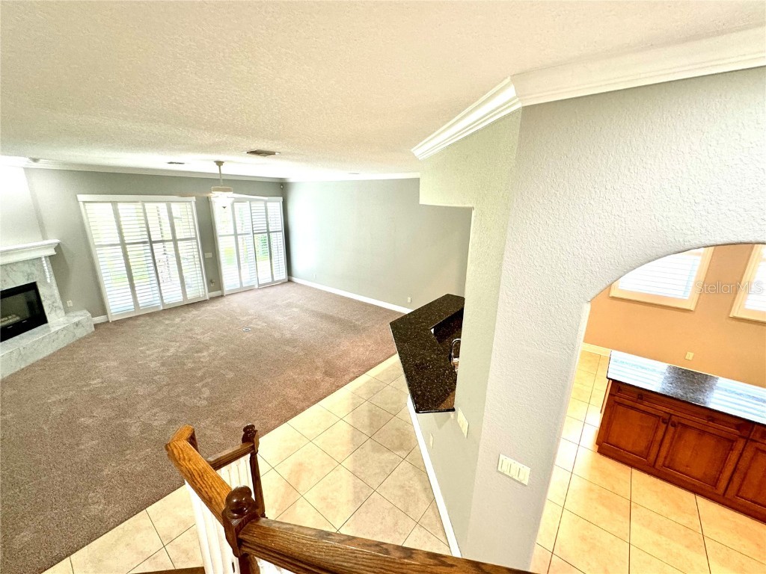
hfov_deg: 102.1
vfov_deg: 85.7
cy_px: 287
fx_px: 310
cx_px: 383
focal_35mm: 14
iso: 160
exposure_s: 1/60
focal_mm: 2.22
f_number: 2.2
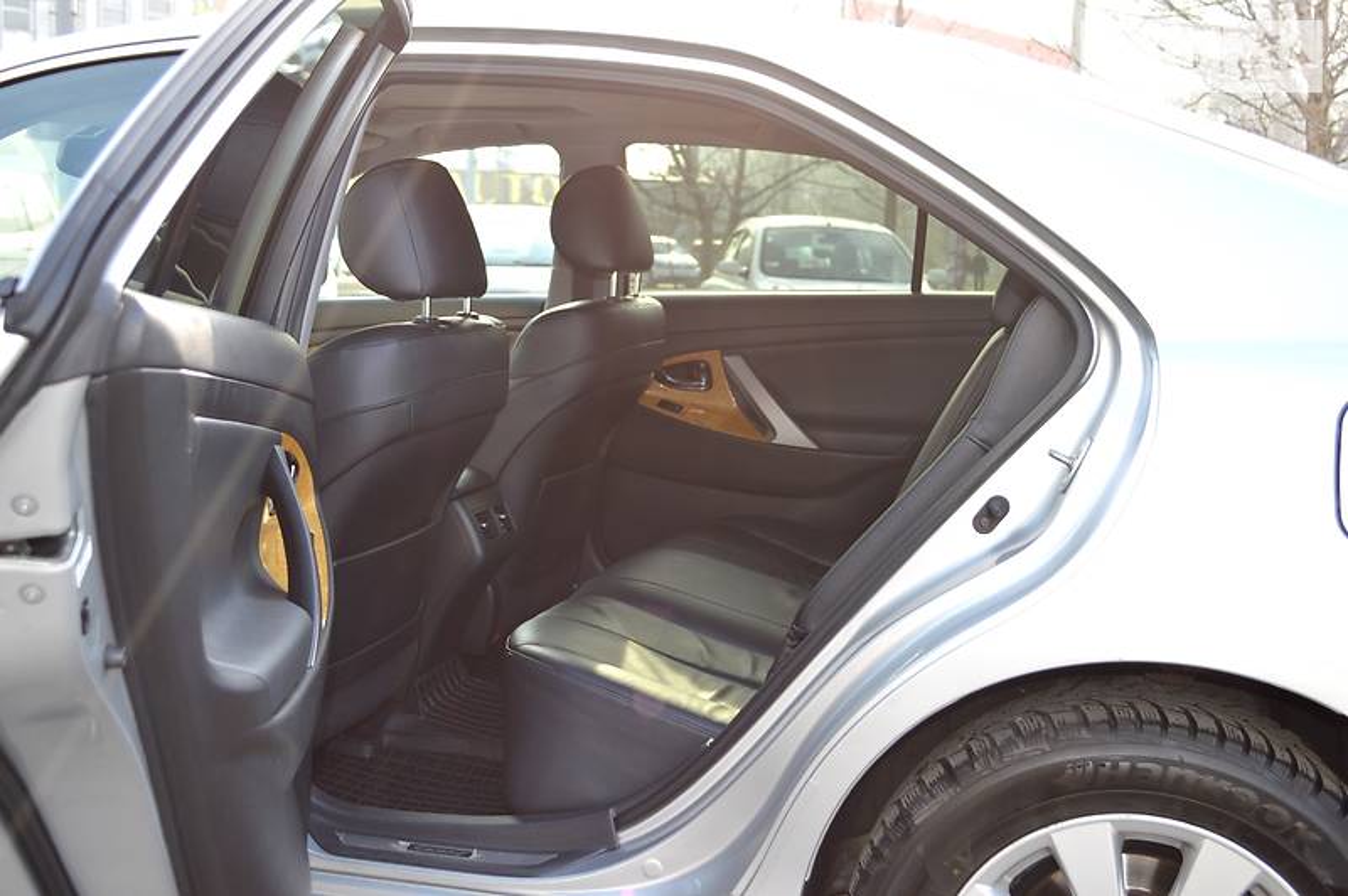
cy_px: 448
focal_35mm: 39
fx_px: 1459
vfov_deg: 34.2
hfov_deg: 49.6
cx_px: 674
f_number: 4.2
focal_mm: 26
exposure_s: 1/125
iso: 160
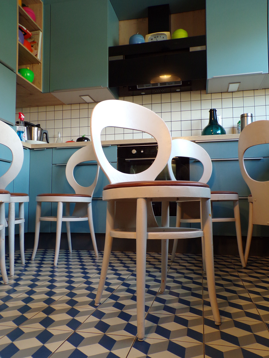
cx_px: 134
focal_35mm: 28
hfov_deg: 49.7
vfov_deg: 63.4
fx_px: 290
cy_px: 179
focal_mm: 5
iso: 148
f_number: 3.1
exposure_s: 1/34
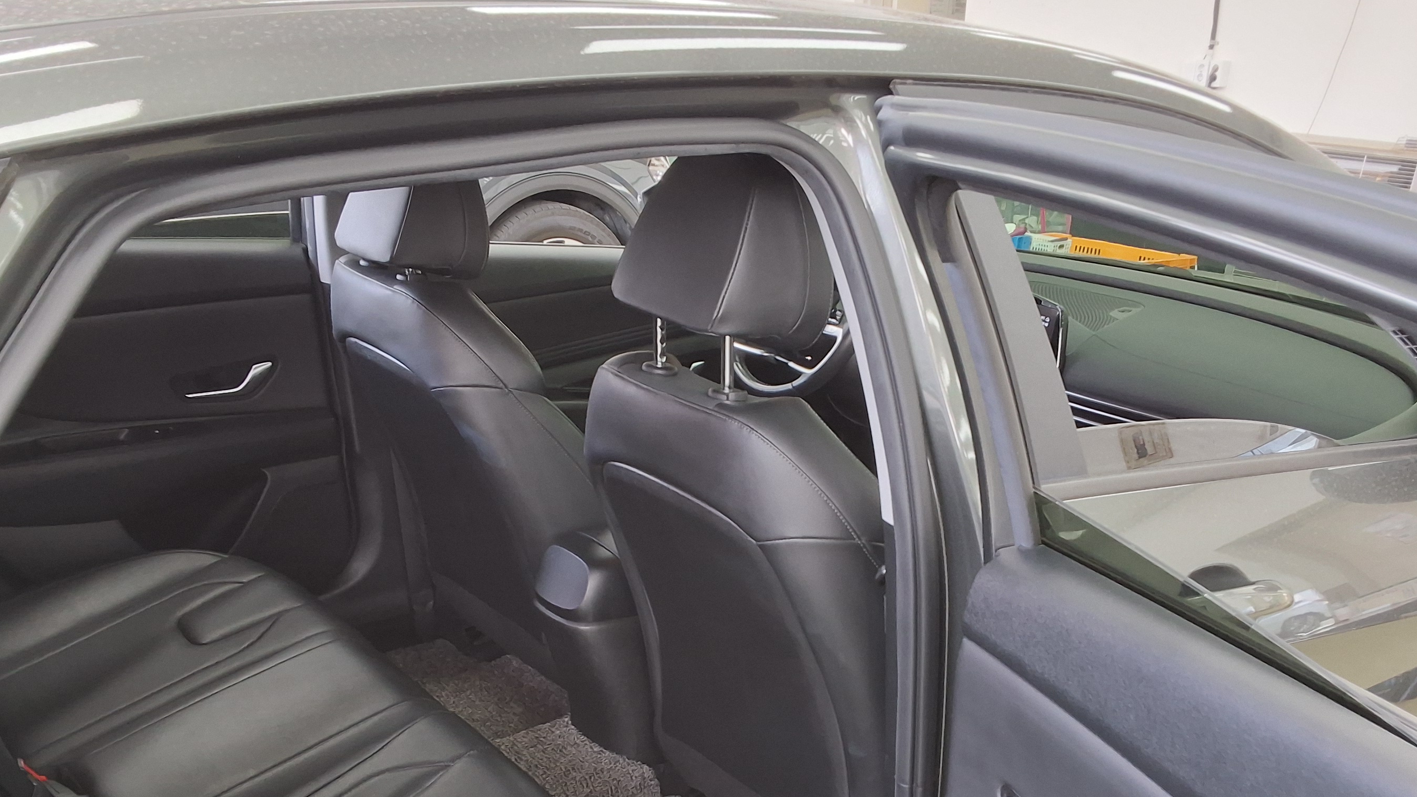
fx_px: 1390
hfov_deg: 54.0
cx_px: 741
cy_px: 585
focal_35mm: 37
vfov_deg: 31.5
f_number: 1.9
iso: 80
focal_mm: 2.91
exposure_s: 1/40
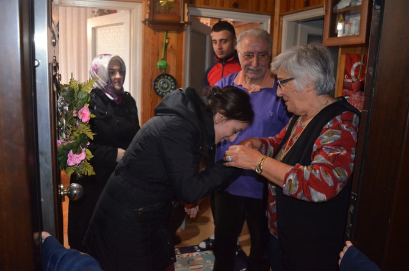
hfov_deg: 57.3
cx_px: 204
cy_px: 136
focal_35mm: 33
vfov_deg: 39.8
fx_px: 374
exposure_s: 1/60
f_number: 3.8
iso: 3200
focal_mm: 22
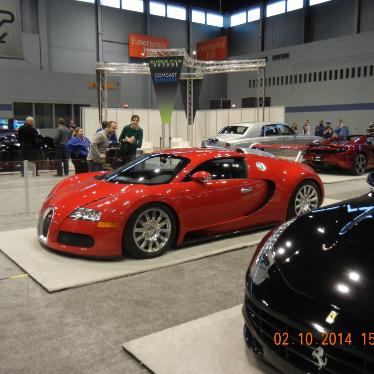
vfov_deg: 46.0
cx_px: 176
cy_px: 188
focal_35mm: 36
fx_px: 440
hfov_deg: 46.0
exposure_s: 1/59.5
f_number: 3.5
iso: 365
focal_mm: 5.4
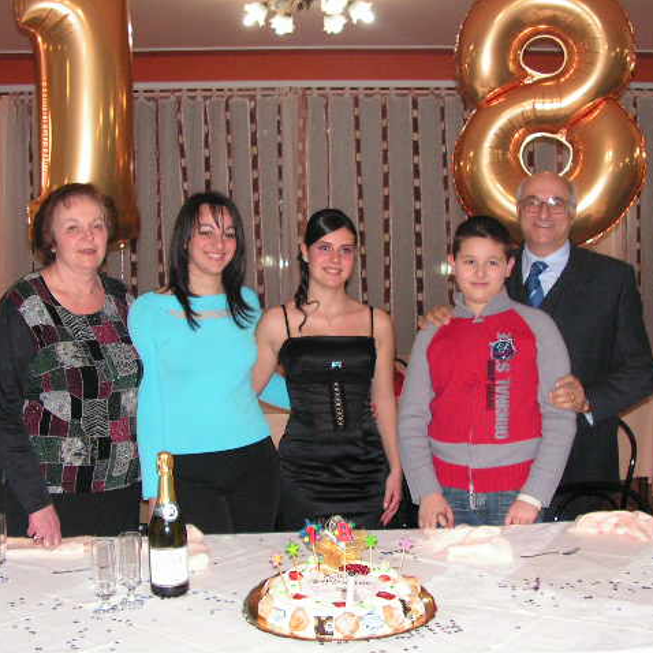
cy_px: 326
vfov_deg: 37.6
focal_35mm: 45
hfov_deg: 37.5
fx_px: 960
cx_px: 346
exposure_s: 1/40
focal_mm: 6.4
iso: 200
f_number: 3.2
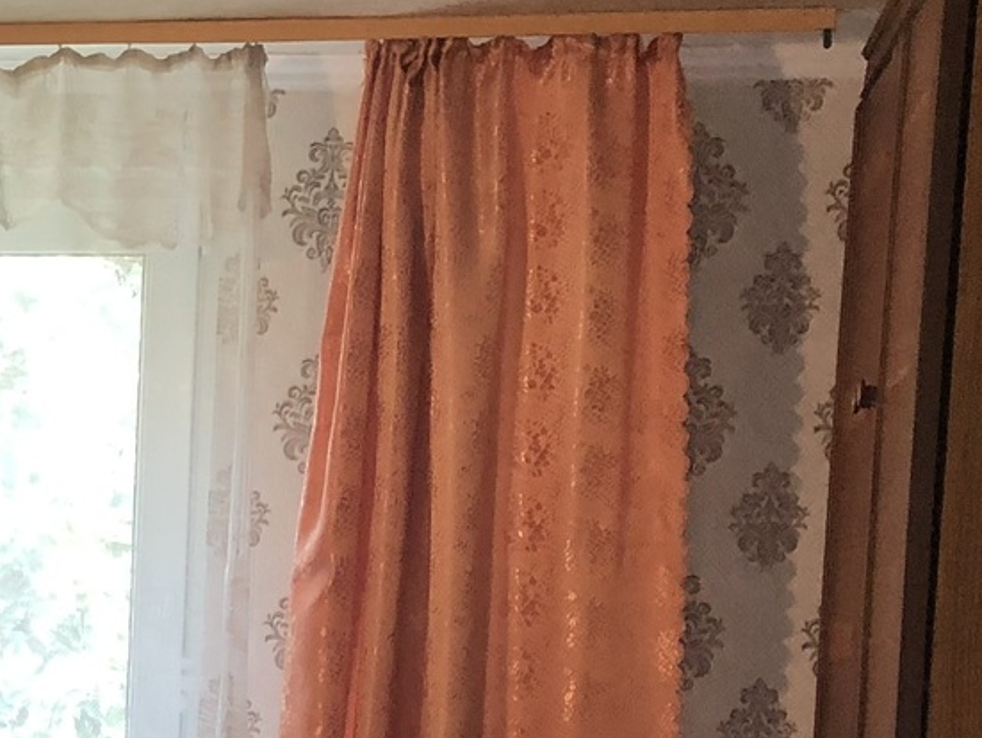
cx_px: -114
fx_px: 2952
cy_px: 1016
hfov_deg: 18.2
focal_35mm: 104
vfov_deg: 13.6
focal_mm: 3.99
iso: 40
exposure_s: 1/33
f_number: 1.8
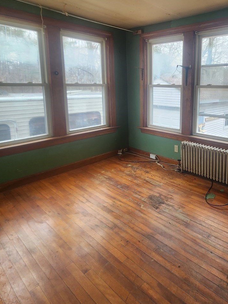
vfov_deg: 77.7
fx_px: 184
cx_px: 166
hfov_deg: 60.6
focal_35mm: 21
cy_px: 116
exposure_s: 1/60
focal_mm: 2.2
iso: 100
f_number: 2.2
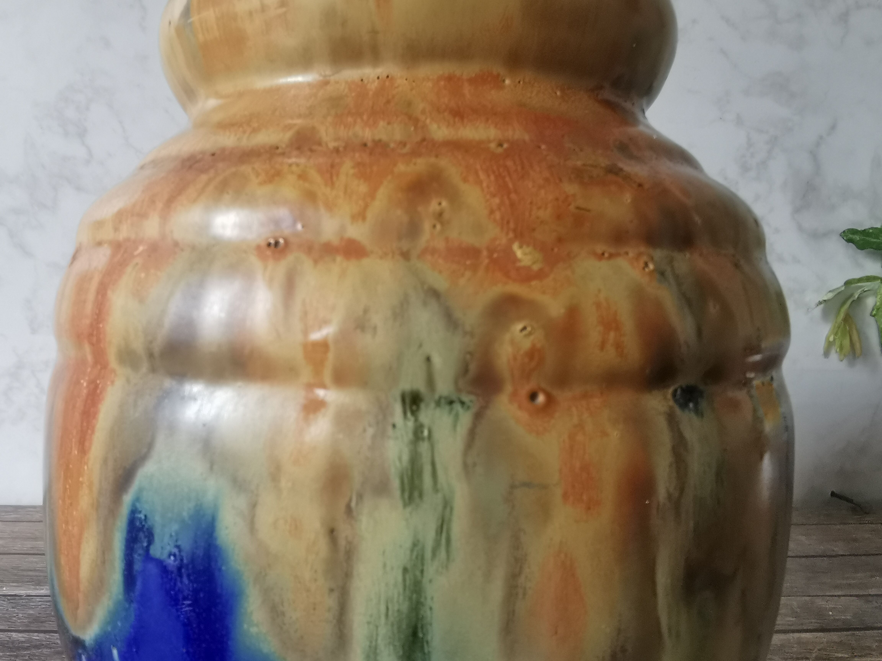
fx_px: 662
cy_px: 330
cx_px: 441
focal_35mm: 26
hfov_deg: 67.3
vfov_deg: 53.1
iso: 200
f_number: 2.2
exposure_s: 1/33.3
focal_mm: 2.26
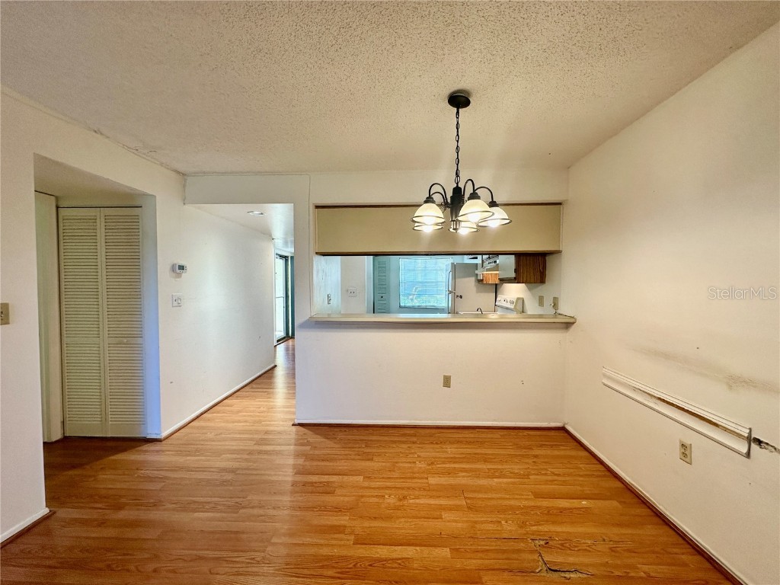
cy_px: 292
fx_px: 315
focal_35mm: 14
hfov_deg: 102.1
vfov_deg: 85.7
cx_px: 390
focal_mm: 2.22
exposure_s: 1/120
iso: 125
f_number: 2.2
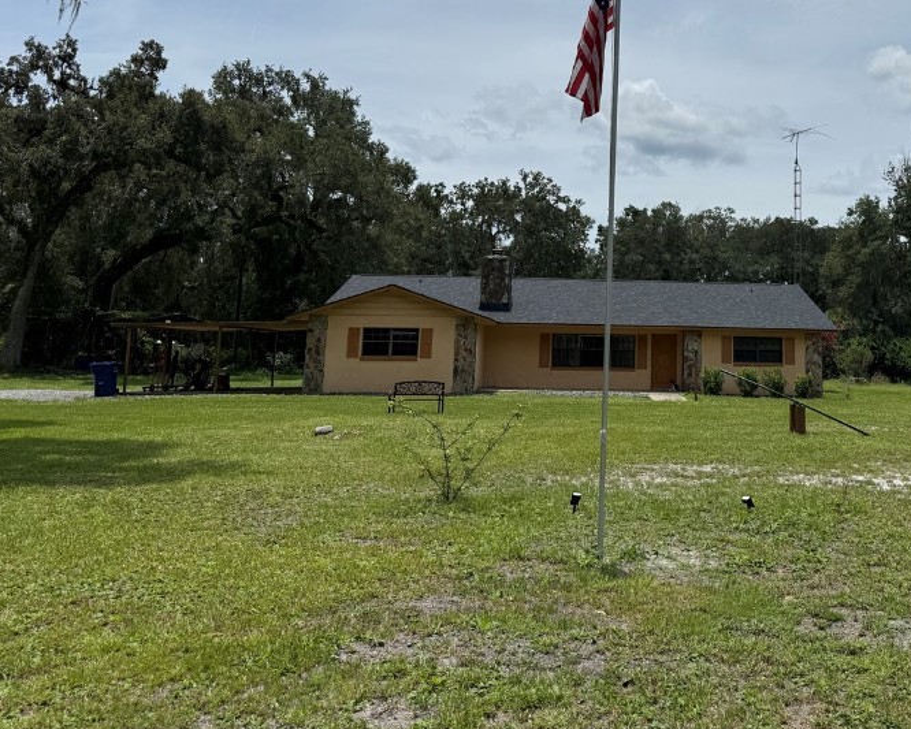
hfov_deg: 49.1
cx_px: 635
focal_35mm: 36
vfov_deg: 40.3
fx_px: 971
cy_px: 208
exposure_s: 1/10309
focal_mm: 6.76
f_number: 1.78
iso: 80
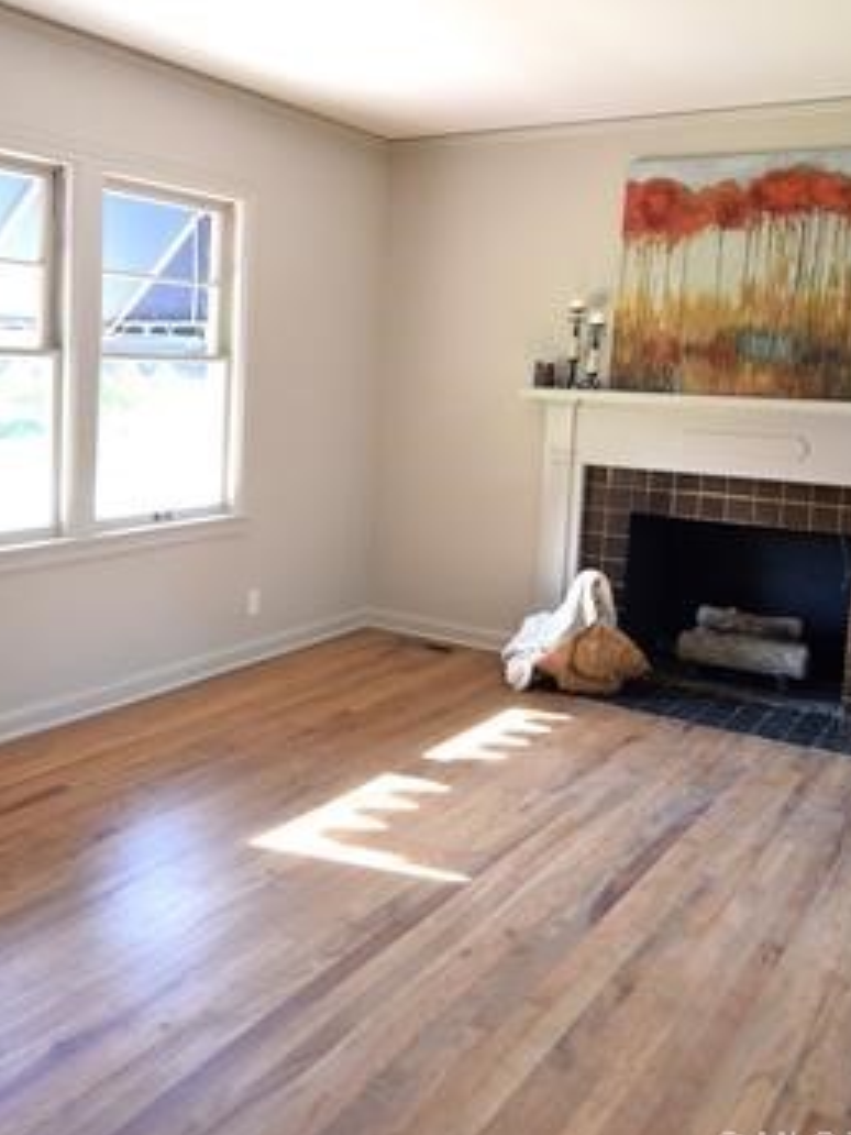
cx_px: 261
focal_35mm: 35
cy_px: 485
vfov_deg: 52.6
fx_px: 1144
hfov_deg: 40.1
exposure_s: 1/60
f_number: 4
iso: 400
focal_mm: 13
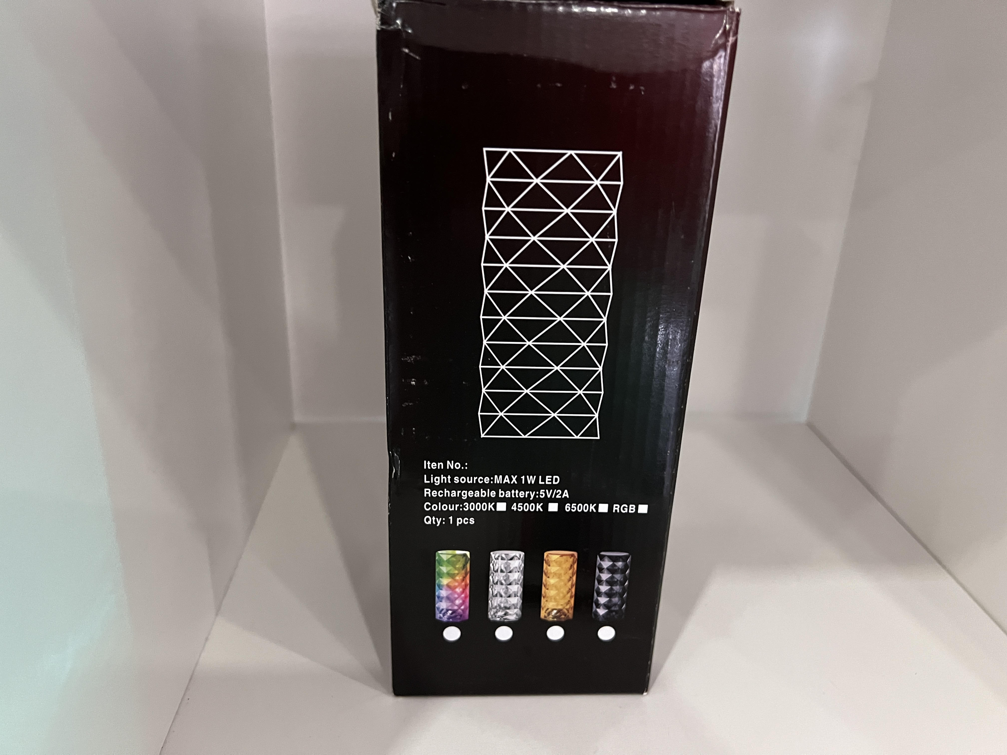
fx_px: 756
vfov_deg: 53.1
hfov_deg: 67.3
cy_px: 378
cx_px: 504
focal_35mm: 26
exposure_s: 1/40
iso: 500
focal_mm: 5.7
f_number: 1.5
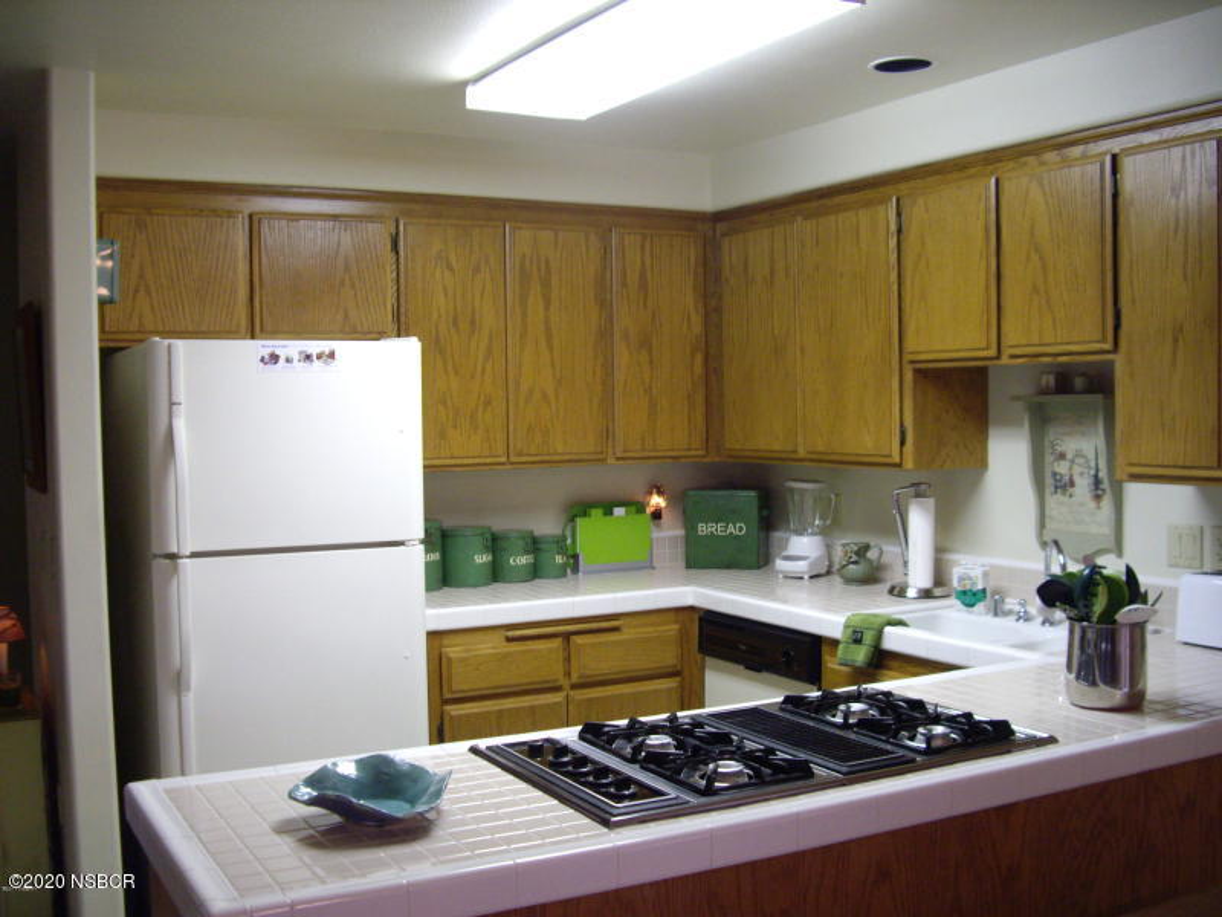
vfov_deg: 37.7
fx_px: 1341
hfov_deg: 49.0
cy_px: 458
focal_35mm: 38
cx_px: 611
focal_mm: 7.9
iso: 400
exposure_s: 1/50
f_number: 2.8
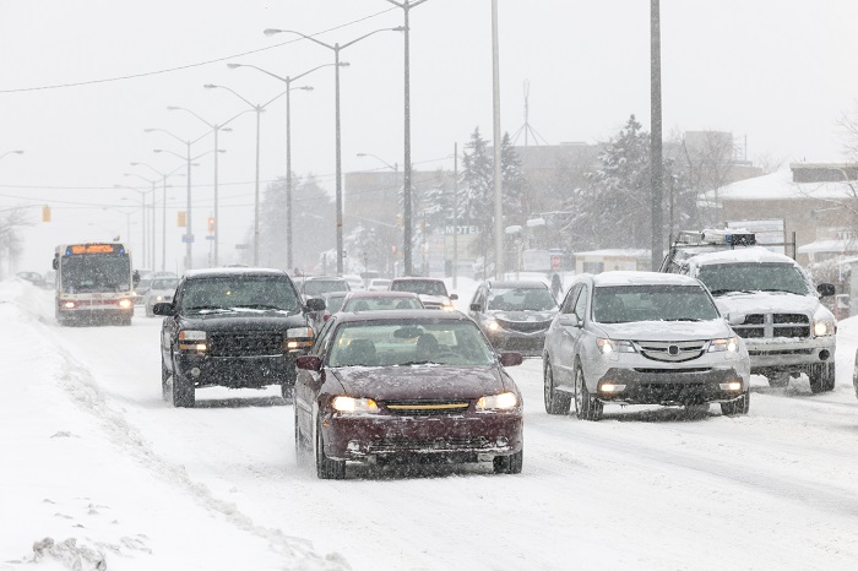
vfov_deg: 6.9
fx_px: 4764
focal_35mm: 200
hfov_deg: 10.3
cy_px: 286
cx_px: 429
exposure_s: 1/160
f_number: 10
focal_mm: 200
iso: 200
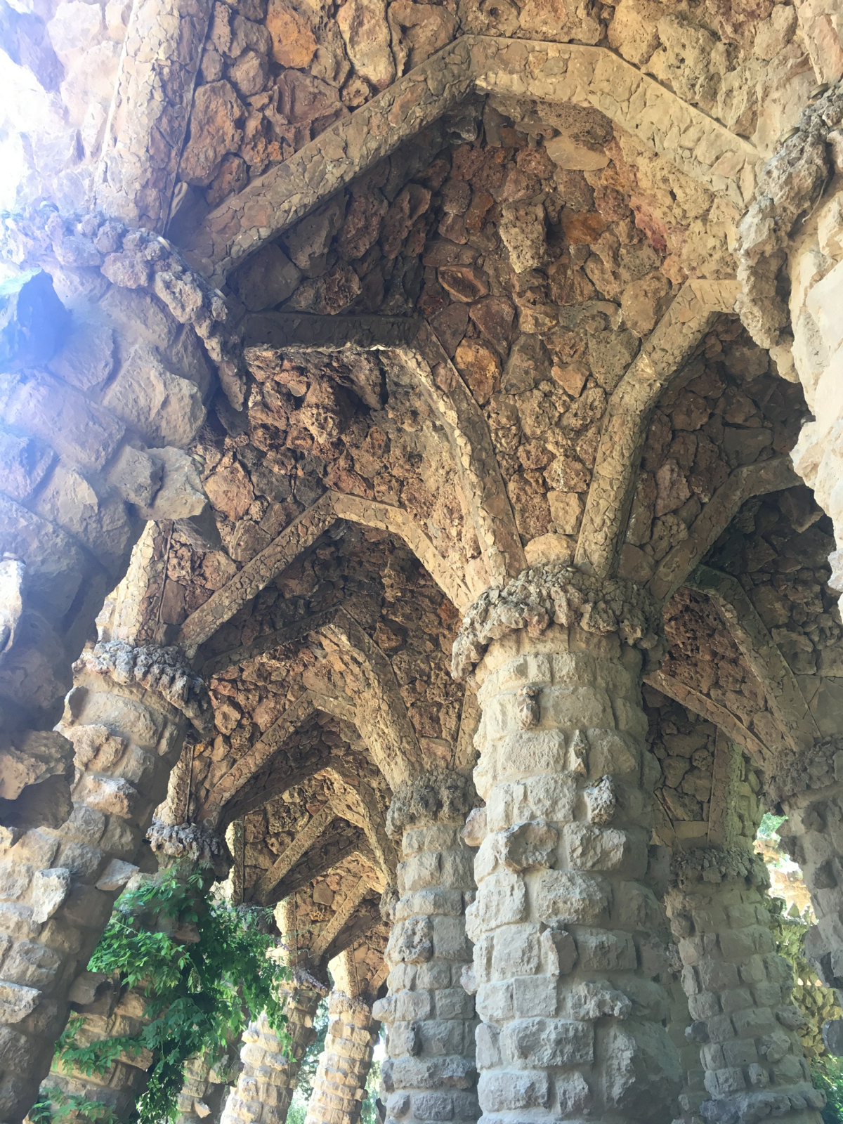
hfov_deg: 48.2
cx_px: 422
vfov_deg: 61.7
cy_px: 562
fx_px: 942
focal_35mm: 29
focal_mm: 4.15
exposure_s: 1/33
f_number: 2.2
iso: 25
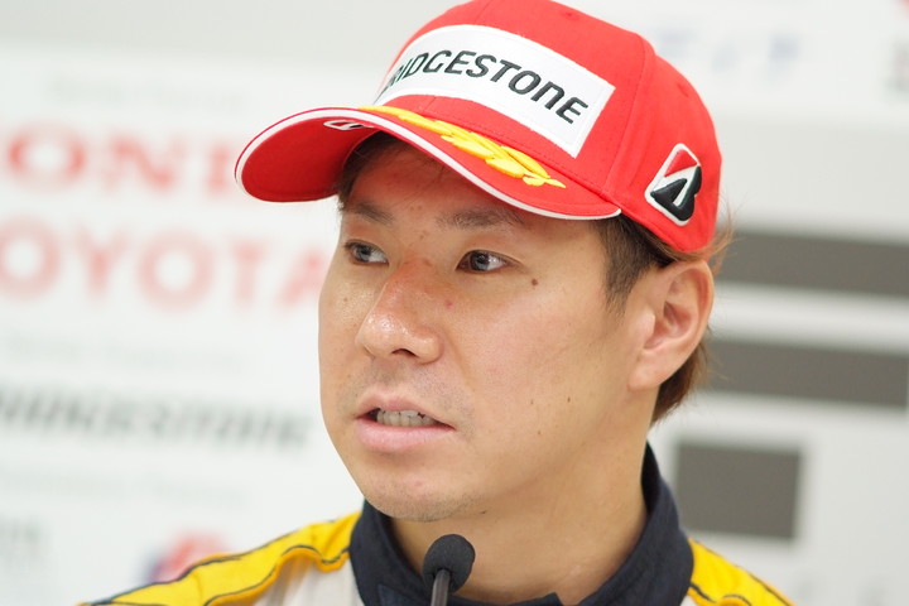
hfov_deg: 7.6
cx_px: 454
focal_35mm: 270
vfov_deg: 5.1
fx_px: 6817
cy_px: 303
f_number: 2.8
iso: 1600
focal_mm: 180
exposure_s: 1/250
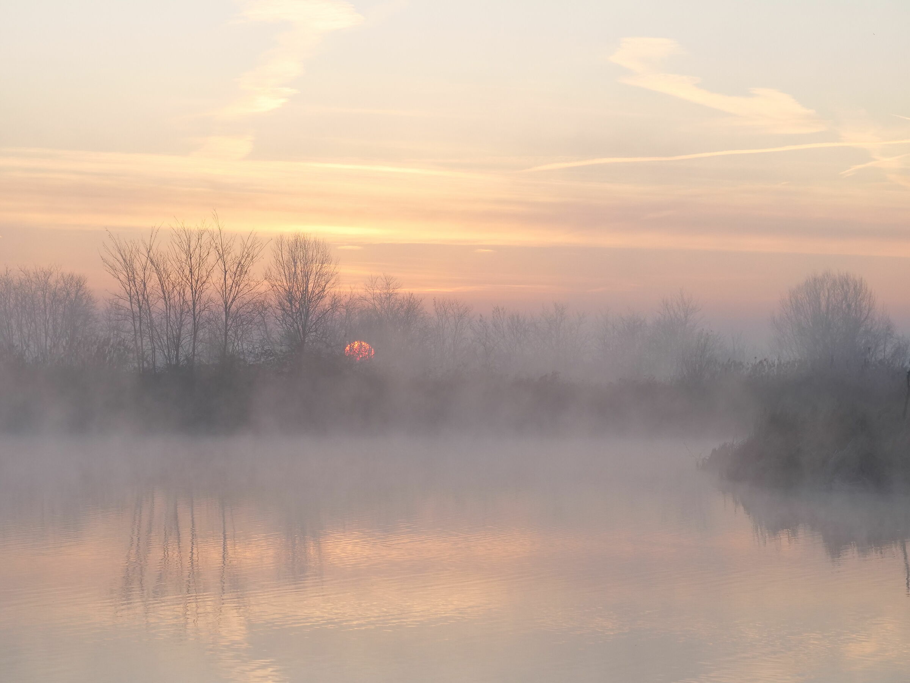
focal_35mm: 120
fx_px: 3155
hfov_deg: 16.4
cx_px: 455
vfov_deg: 12.3
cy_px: 342
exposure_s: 1/1600
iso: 800
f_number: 4
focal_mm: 60
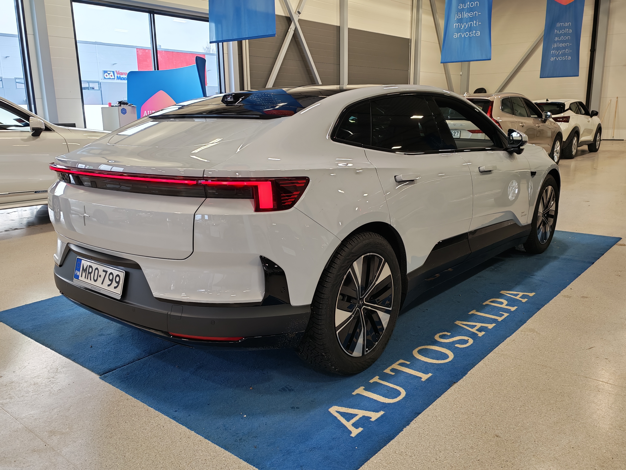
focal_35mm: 31
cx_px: 313
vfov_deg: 45.4
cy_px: 235
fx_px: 561
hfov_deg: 58.4
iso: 100
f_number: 1.9
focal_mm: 6.12
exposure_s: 1/100
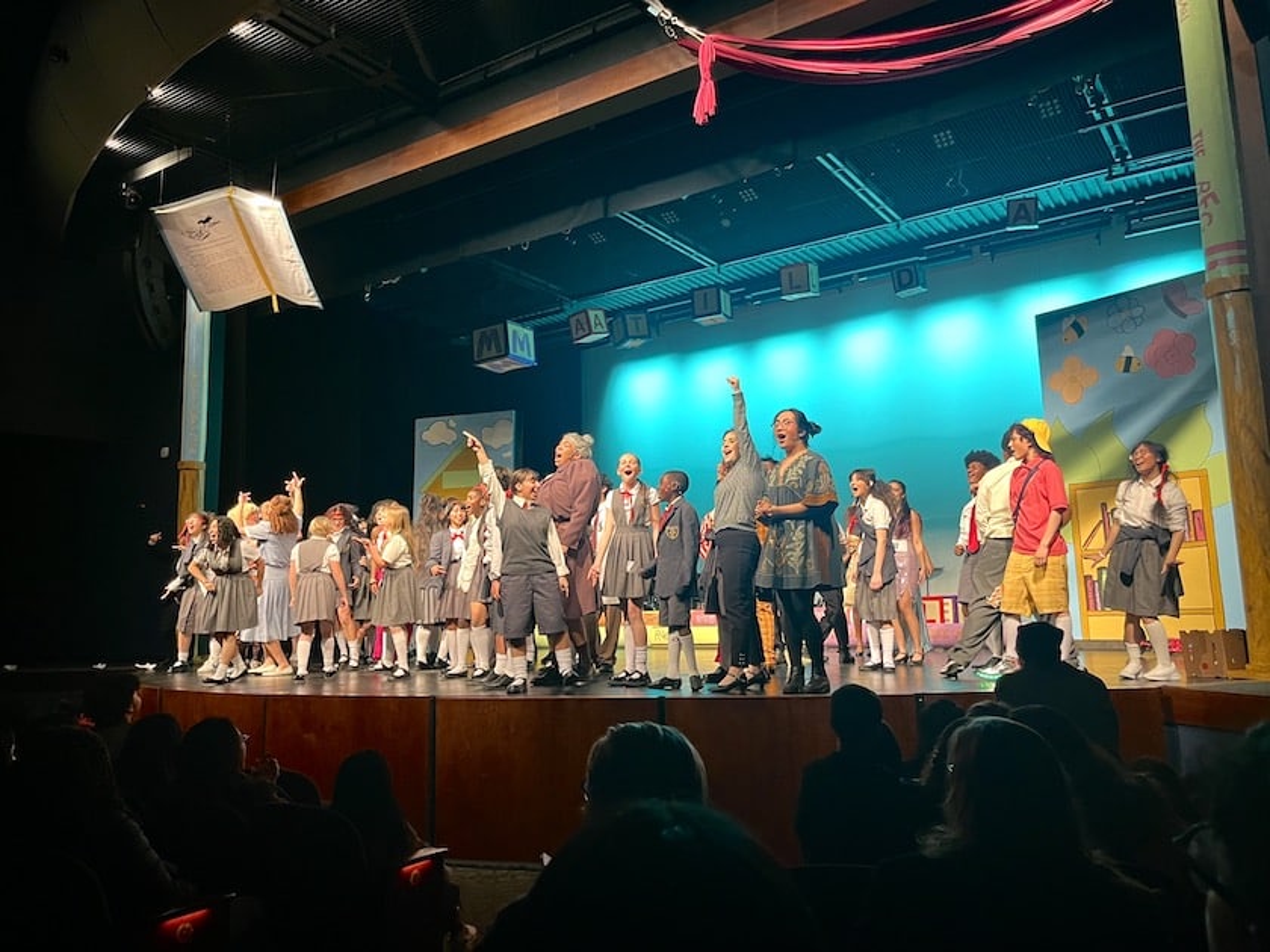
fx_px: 954
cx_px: 635
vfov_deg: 53.1
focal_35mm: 26
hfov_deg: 67.3
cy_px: 476
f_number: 1.6
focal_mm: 5.1
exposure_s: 1/60
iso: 200
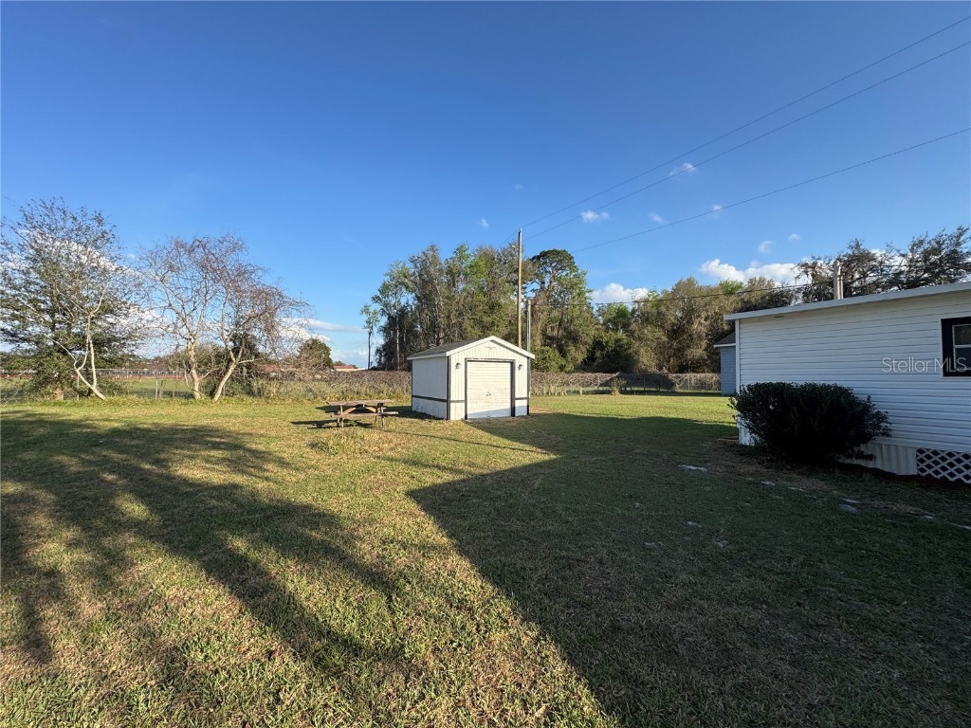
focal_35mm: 14
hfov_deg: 102.1
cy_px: 364
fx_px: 393
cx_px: 486
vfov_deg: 85.7
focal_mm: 2.22
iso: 40
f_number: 2.2
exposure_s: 1/1198
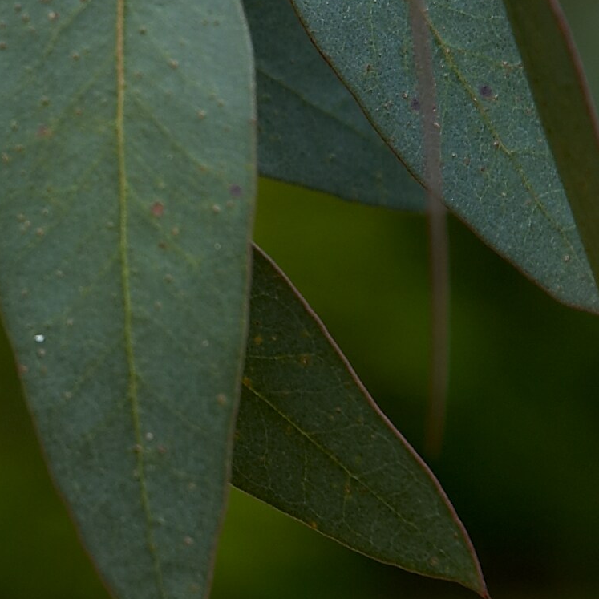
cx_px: -94
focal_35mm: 359
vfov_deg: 4.9
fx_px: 7028
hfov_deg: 4.9
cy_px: 139
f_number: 5.6
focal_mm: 70
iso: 200
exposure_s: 1/125
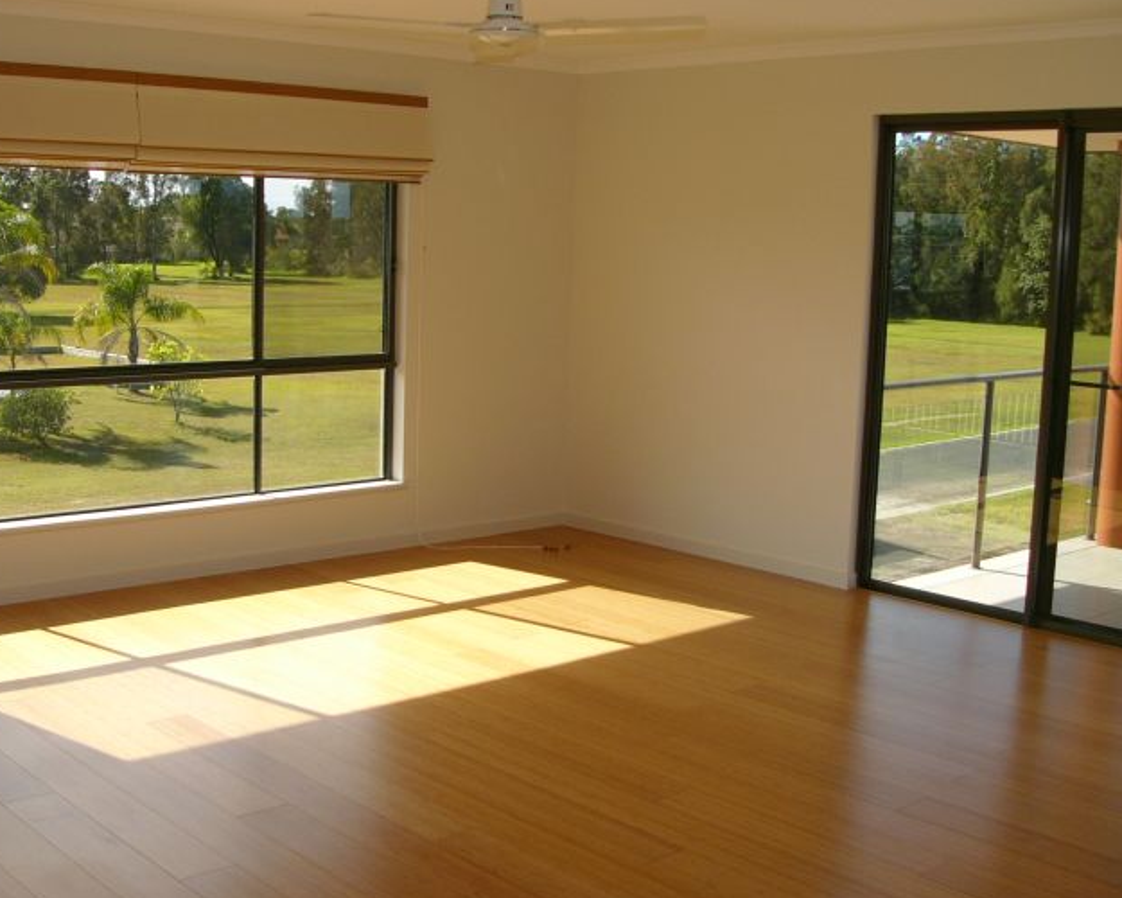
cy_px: 411
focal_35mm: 45
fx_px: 1494
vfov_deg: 33.4
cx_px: 433
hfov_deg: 40.9
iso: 50
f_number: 2.8
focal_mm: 6
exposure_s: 1/500
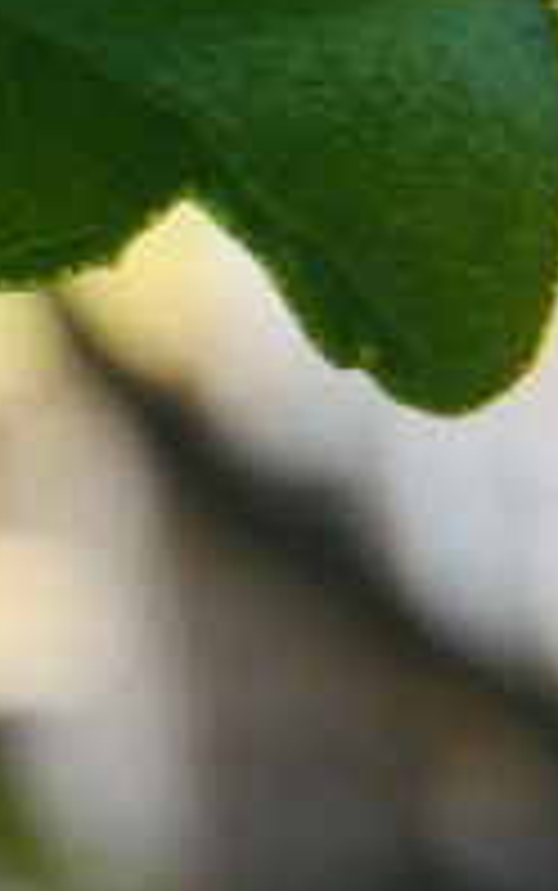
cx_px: -315
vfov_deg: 20.7
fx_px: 2308
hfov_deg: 12.9
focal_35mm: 95
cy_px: -110
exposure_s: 1/178
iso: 32
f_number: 2.2
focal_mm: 4.15
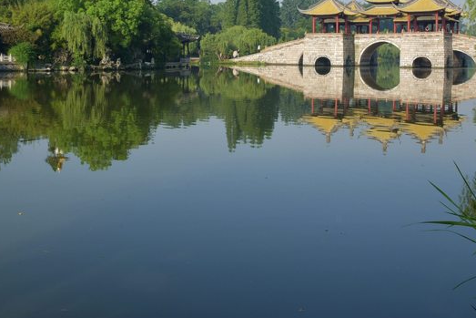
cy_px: 60
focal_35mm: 47
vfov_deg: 28.0
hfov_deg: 41.2
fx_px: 622
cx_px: 148
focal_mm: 24
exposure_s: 1/125
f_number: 16
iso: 320
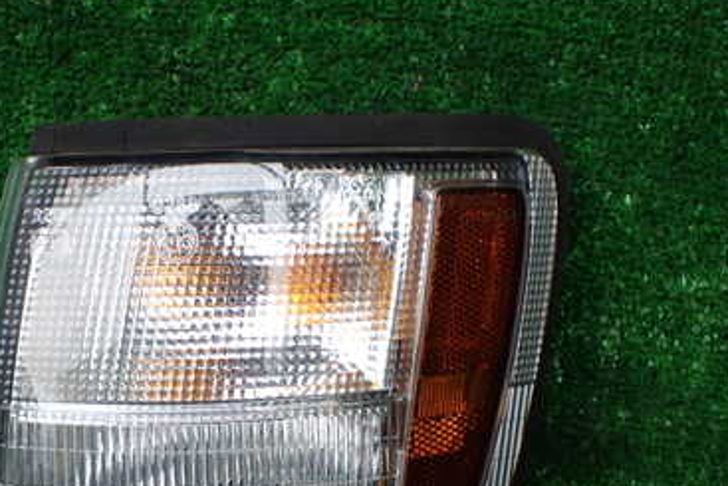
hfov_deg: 38.4
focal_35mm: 51
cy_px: 387
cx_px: 236
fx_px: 1032
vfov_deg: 26.0
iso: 160
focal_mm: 5.4
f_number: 2.3
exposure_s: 1/125
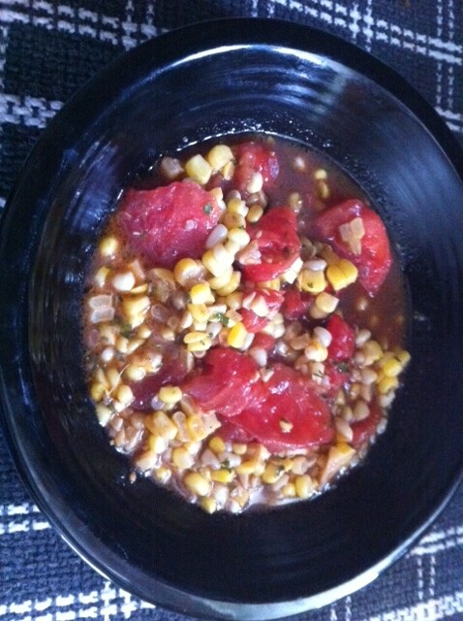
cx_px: 232
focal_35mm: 35
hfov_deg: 40.6
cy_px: 310
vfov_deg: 52.7
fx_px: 626
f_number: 2.8
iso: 1000
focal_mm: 3.85
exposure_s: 1/15
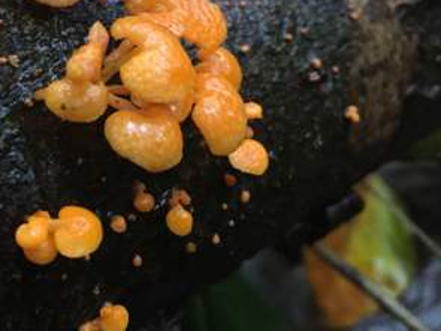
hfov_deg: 32.0
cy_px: -3
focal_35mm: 59
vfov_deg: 23.7
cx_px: 102
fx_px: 751
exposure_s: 1/33
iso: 160
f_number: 2.2
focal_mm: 4.15
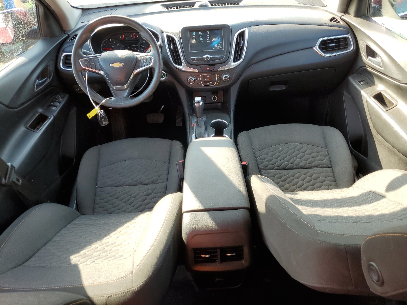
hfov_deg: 67.3
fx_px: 306
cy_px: 152
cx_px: 204
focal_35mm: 26
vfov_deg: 53.1
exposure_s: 1/156
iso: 50
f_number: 1.5
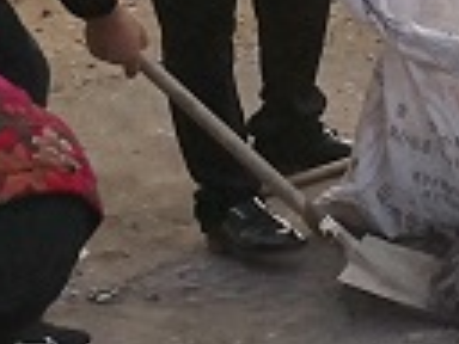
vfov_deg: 8.6
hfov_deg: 10.5
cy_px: -236
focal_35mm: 167
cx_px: 1033
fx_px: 2214
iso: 50
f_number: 1.6
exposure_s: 1/2155
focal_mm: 3.95
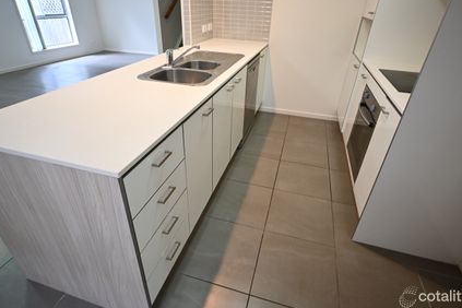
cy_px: 148
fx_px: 257
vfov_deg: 61.9
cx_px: 230
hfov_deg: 84.0
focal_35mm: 20
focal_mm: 12
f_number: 3.5
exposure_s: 1/20
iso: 640
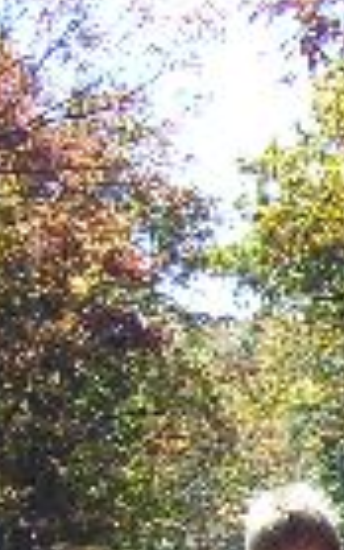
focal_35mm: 176
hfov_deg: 7.0
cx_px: 826
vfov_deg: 11.5
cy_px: 776
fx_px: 2637
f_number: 2.7
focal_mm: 6
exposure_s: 1/400
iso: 80
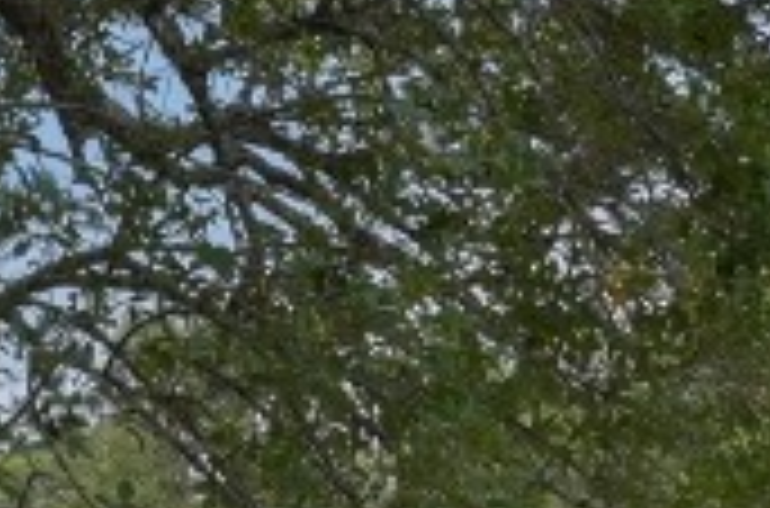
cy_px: 1439
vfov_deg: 6.3
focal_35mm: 203
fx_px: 4330
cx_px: -378
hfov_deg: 9.9
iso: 800
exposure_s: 1/6400
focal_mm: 30
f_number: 8
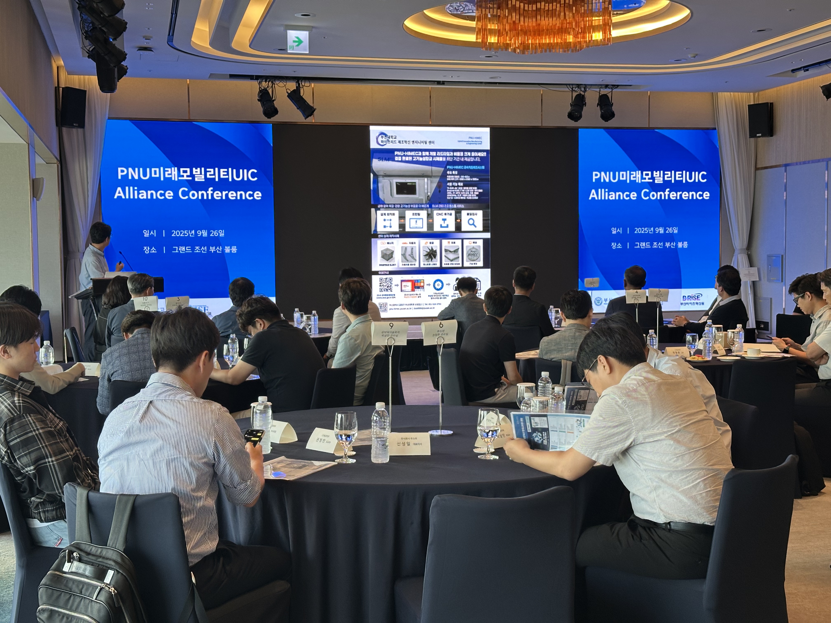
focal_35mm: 48
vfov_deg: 30.3
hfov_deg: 39.7
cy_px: 312
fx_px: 1152
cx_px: 416
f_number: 1.78
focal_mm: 6.86
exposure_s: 1/60
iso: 64
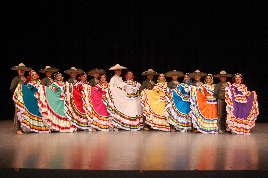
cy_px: 89
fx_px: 446
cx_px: 134
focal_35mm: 60
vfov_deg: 22.6
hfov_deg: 33.4
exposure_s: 1/125
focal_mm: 40
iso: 800
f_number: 5
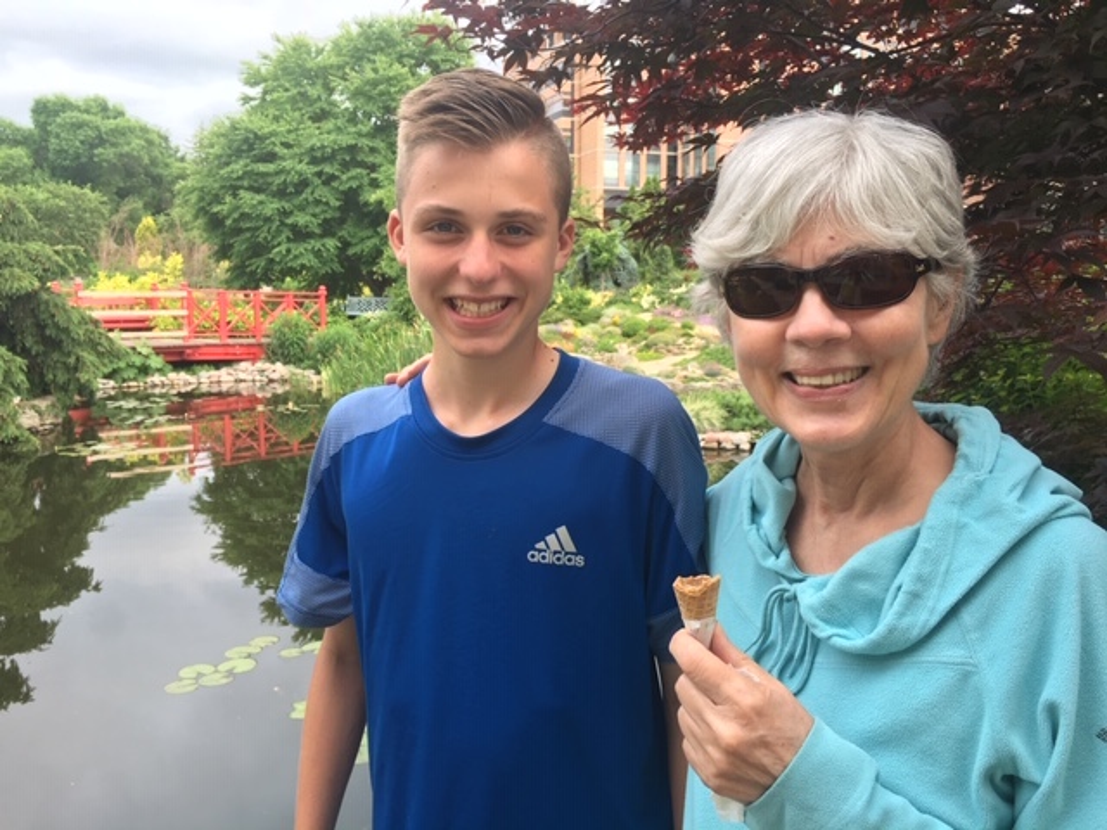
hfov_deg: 61.7
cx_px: 554
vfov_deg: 48.2
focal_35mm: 29
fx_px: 927
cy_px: 415
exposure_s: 1/131
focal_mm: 4.15
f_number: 2.2
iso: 25
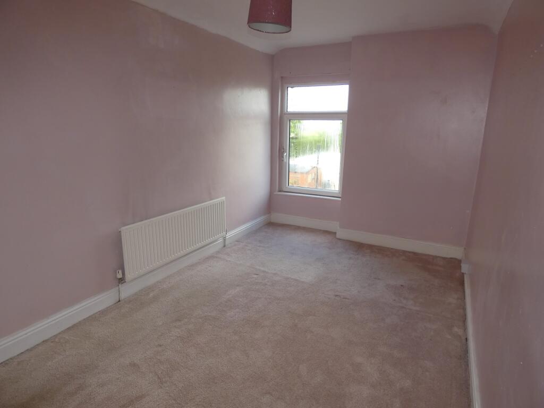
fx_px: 314
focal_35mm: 20
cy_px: 204
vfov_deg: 66.0
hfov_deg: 81.7
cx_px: 272
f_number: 2.8
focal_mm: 3.6
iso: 80
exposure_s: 1/60
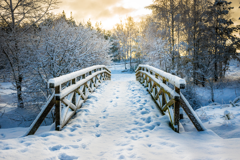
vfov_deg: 38.4
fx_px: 230
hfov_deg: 55.1
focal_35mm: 34
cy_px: 80
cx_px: 120
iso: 200
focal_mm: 23
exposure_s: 1/250
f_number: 11
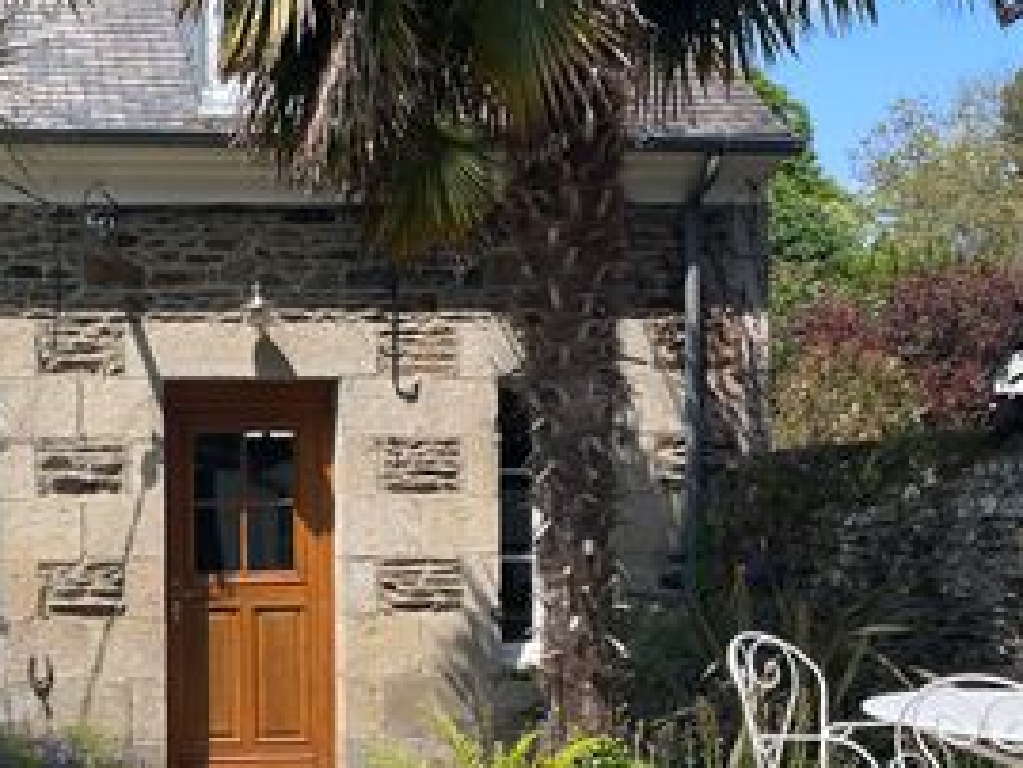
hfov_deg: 31.9
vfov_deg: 25.1
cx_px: 133
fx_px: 1715
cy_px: 528
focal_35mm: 58
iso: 32
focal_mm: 4.2
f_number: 1.6
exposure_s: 1/2618
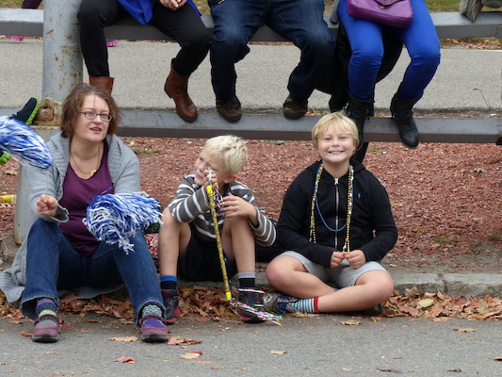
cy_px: 188
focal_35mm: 160
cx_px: 251
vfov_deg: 9.3
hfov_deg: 12.3
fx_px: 2321
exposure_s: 1/250
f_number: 4
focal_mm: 28.7
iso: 100
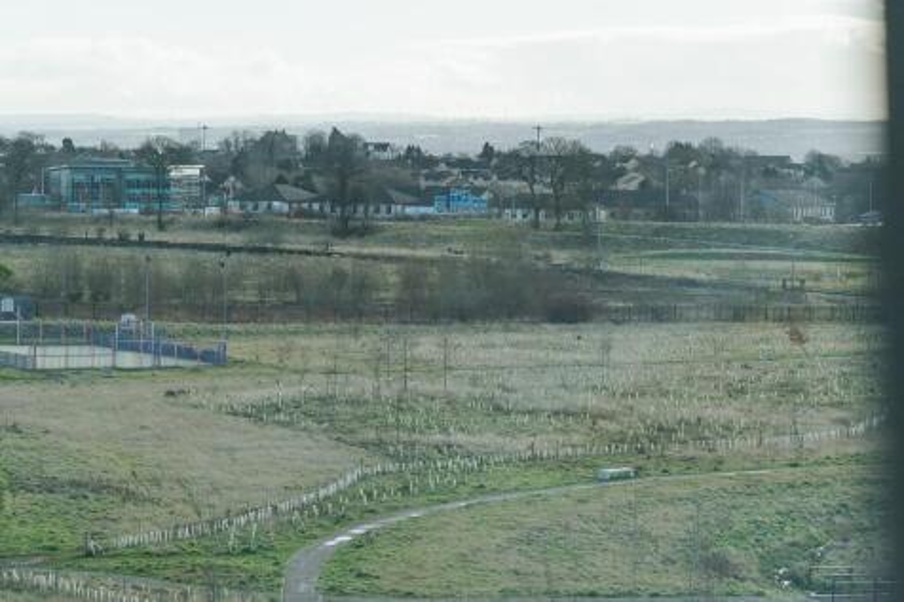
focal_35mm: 85
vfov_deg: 16.1
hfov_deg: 23.9
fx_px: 2134
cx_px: 452
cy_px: 301
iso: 640
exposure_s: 1/2500
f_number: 4.5
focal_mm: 85
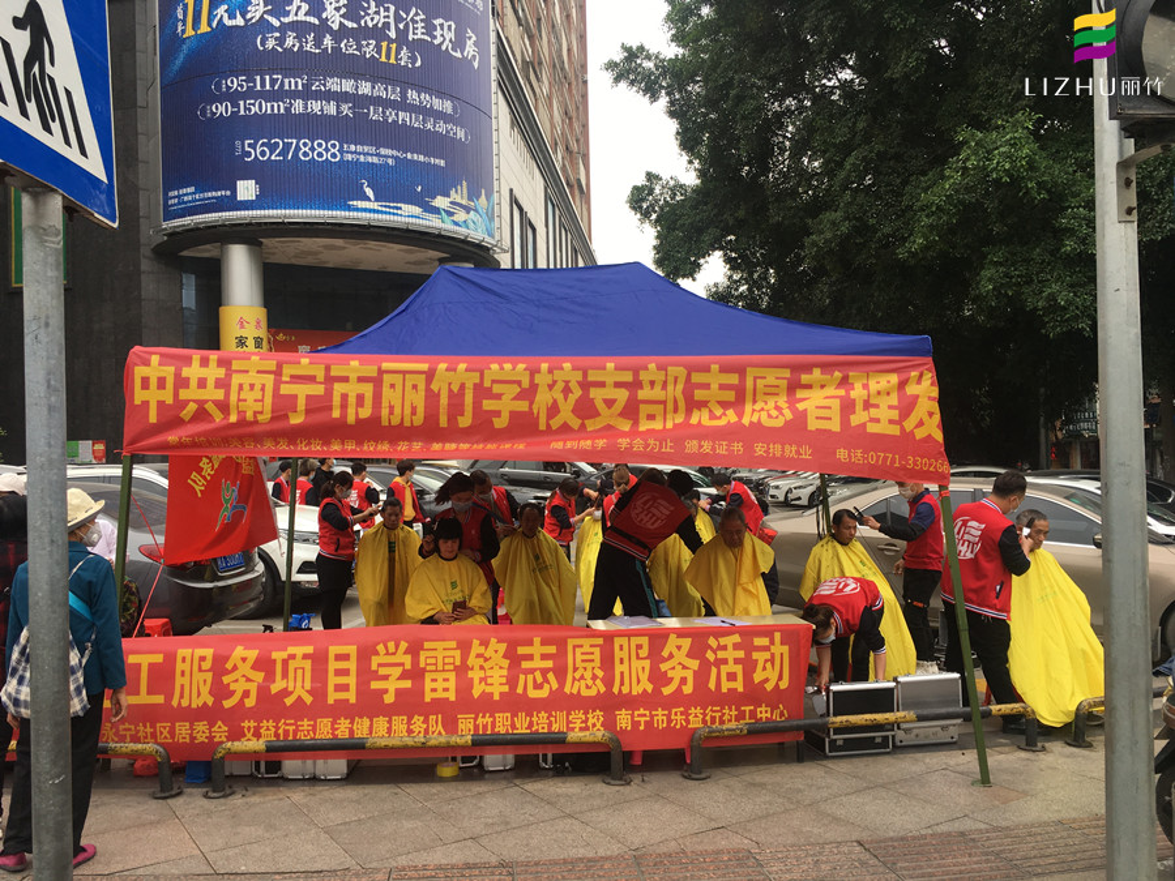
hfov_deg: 61.7
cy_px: 440
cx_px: 588
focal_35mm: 29
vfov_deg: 48.2
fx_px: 984
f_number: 2.2
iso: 25
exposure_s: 1/452
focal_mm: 4.15
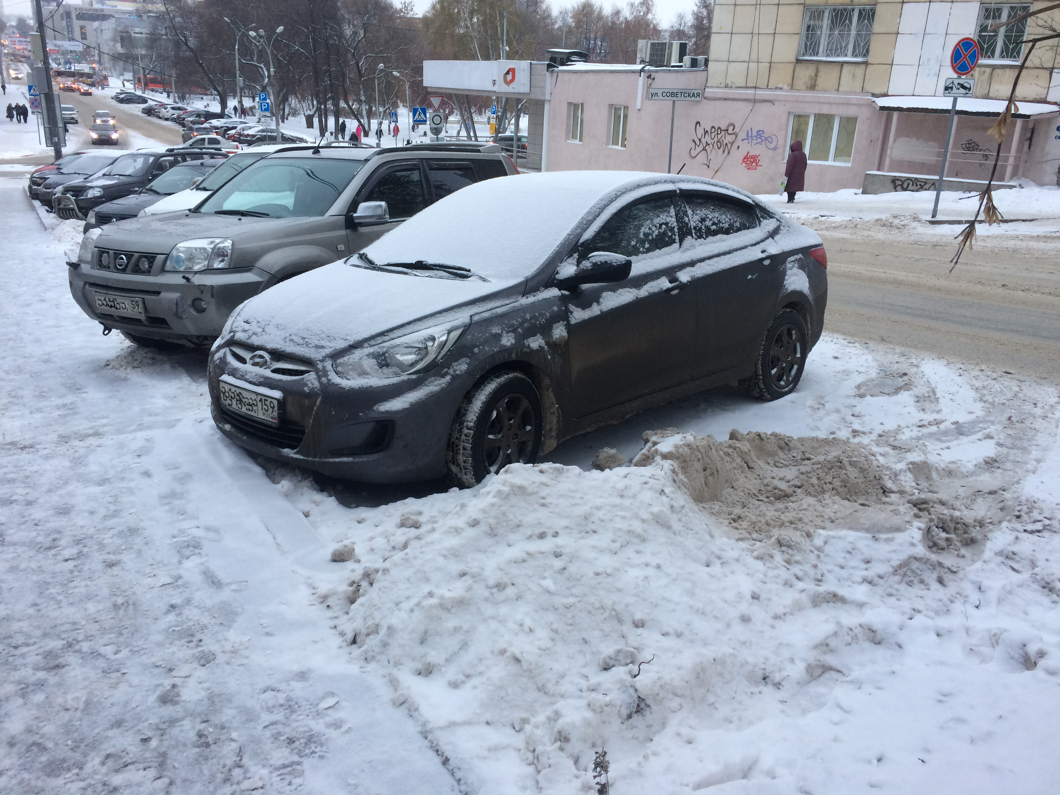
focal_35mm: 29
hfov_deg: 61.7
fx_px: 888
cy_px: 398
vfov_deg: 48.2
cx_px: 530
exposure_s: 1/33
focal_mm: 4.15
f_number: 2.2
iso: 40
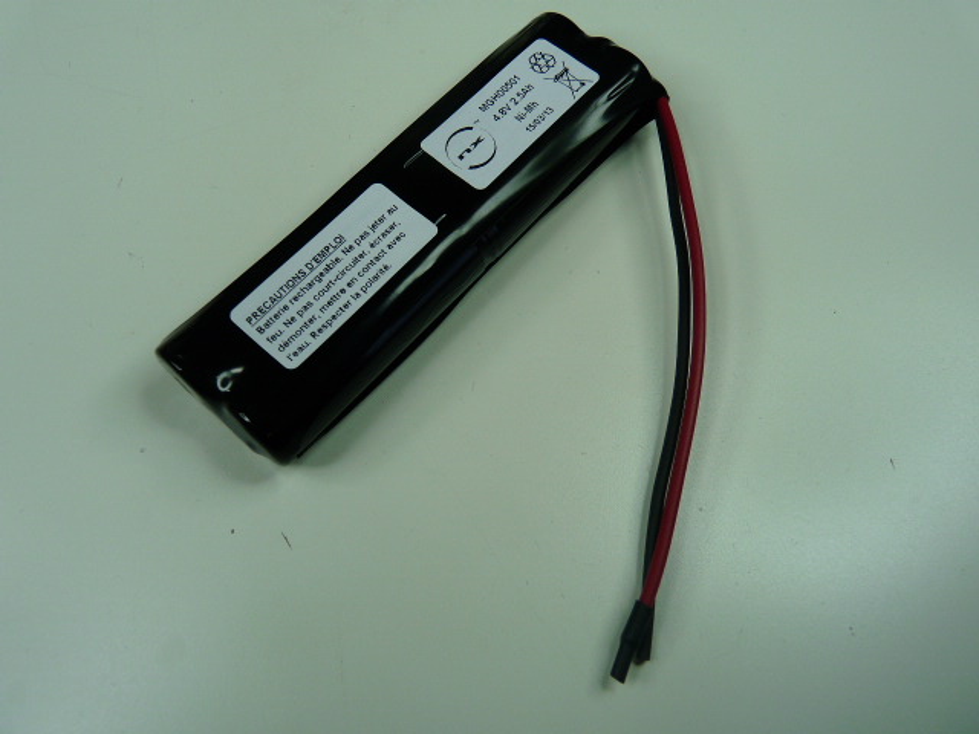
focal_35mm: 29
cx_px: 490
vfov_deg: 48.2
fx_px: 820
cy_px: 367
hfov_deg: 61.7
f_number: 3.2
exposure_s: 1/100
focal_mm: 4.8
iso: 100
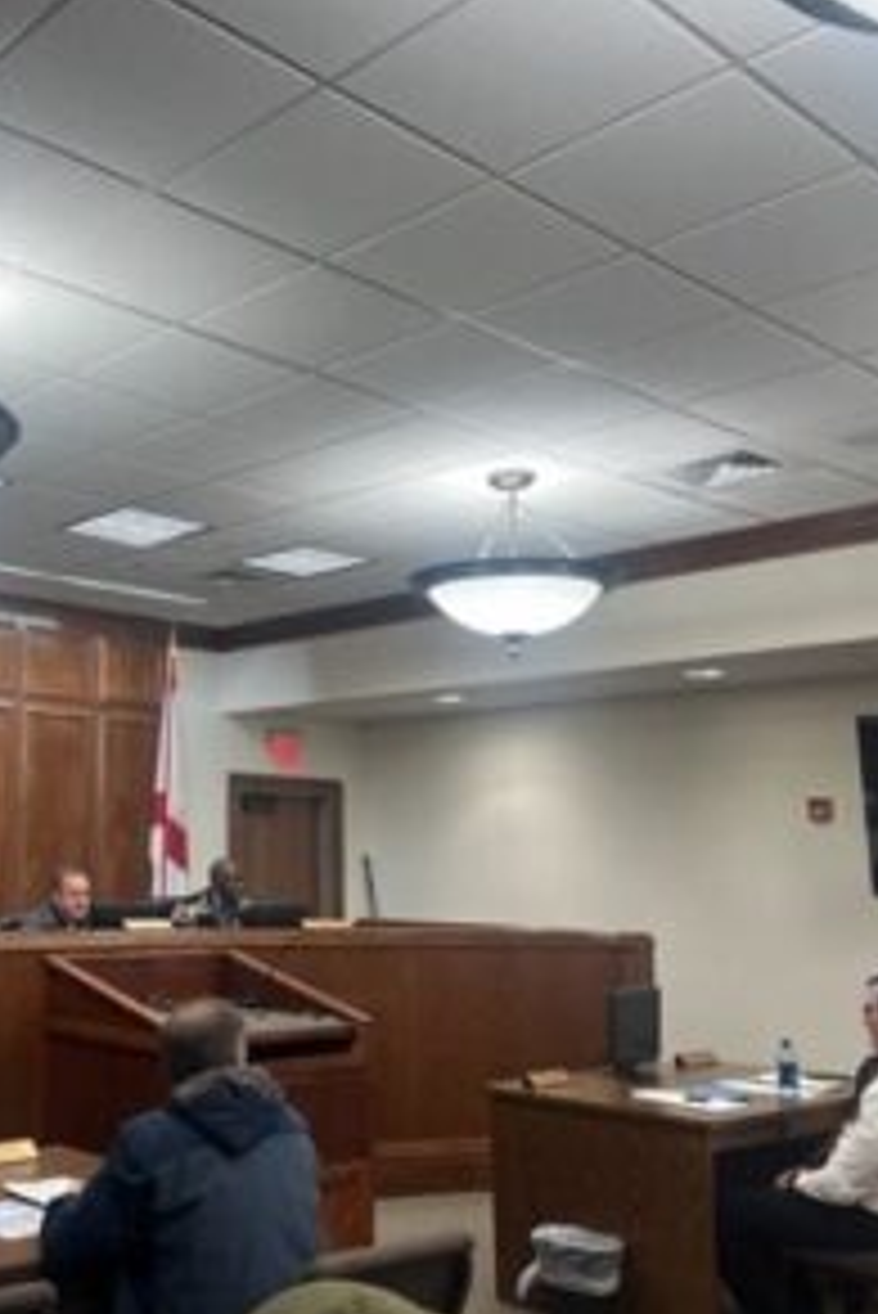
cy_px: 657
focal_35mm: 37
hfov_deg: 34.5
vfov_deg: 51.9
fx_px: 1352
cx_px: 135
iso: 50
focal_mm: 5.1
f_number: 1.6
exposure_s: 1/120
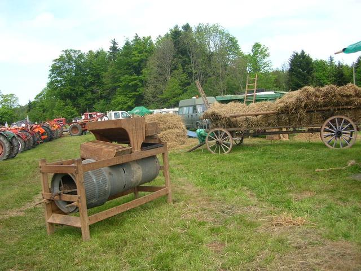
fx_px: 365
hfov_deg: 52.6
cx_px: 180
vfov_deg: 40.7
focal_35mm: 35
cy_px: 136
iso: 50
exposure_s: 1/405
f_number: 2.8
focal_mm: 5.8
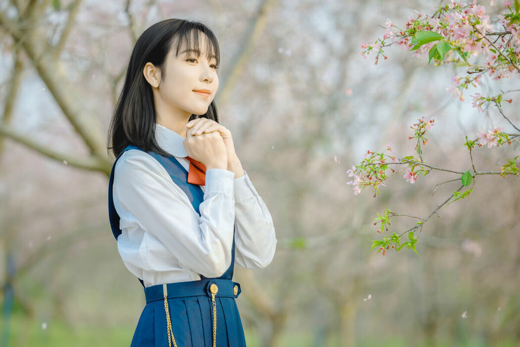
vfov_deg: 10.2
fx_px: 1935
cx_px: 260
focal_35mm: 134
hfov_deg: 15.3
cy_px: 174
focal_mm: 135
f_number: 2.8
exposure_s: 1/200
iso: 50
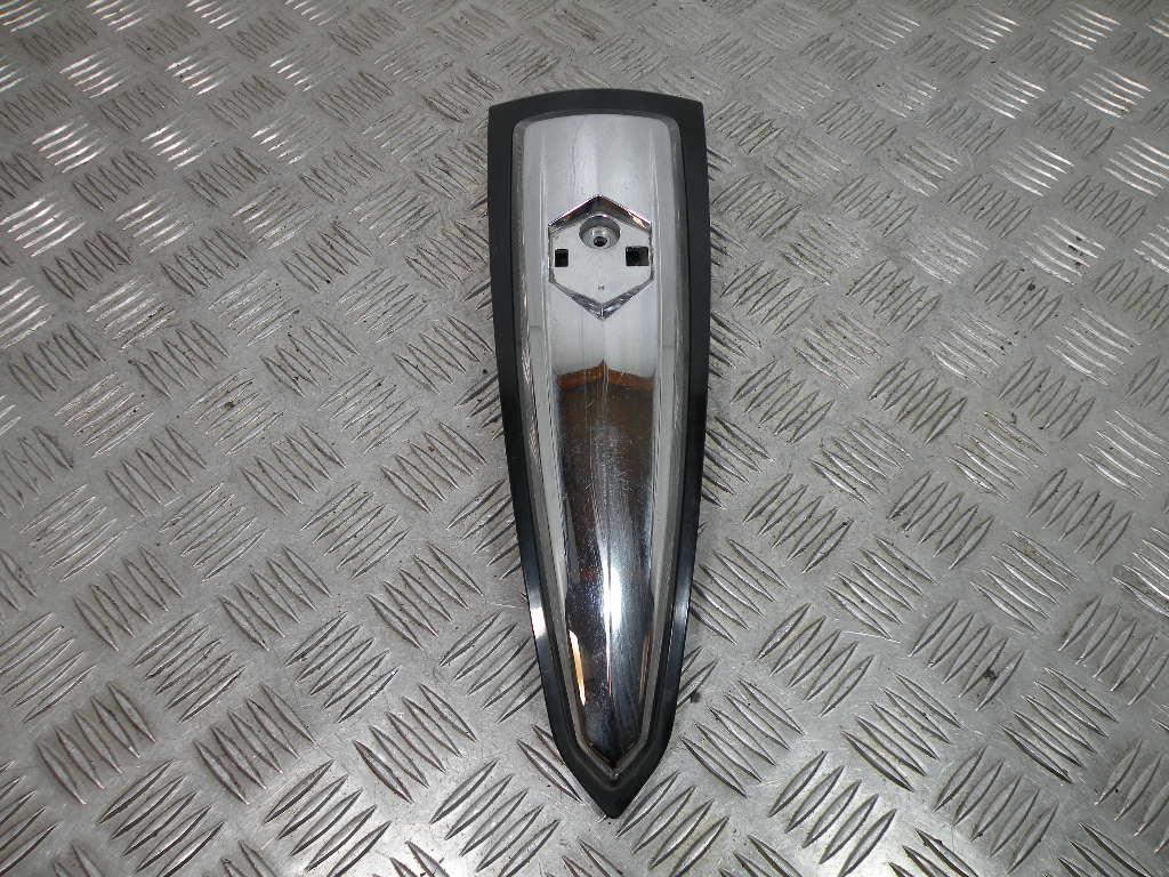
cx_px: 584
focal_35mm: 27
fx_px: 912
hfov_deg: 65.3
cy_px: 438
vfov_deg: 51.4
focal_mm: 4.7
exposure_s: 1/96.8
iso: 64
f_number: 3.2
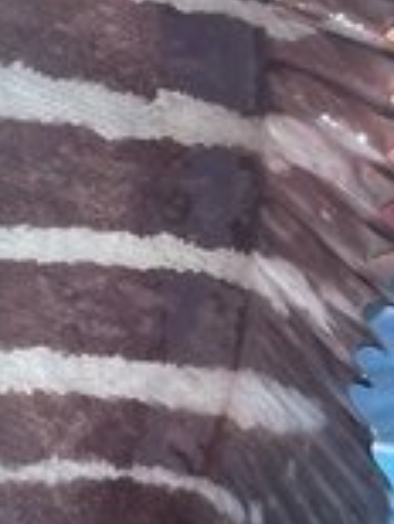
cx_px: 204
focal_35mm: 144
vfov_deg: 13.6
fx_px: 2179
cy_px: 51
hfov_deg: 10.3
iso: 32
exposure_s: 1/1984
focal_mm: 4.2
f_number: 1.6
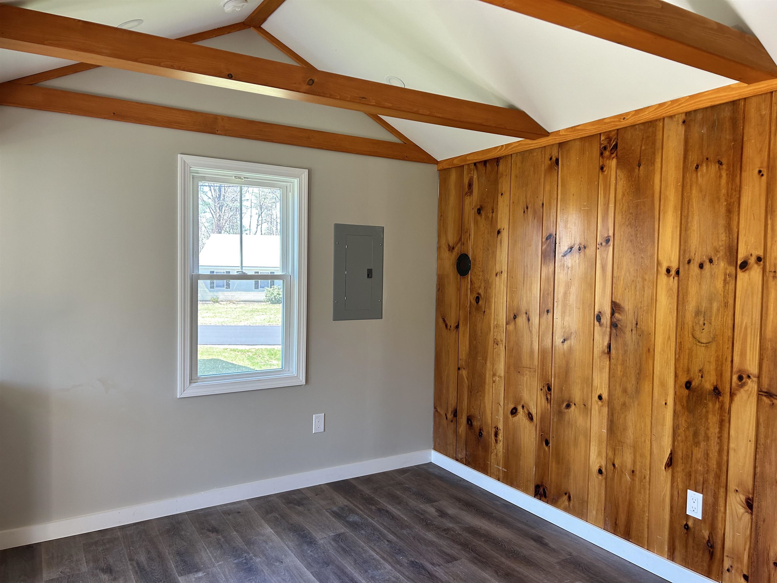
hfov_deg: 67.3
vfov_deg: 53.1
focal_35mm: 26
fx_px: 584
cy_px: 292
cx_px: 388
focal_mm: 5.7
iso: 100
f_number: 1.5
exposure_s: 1/121
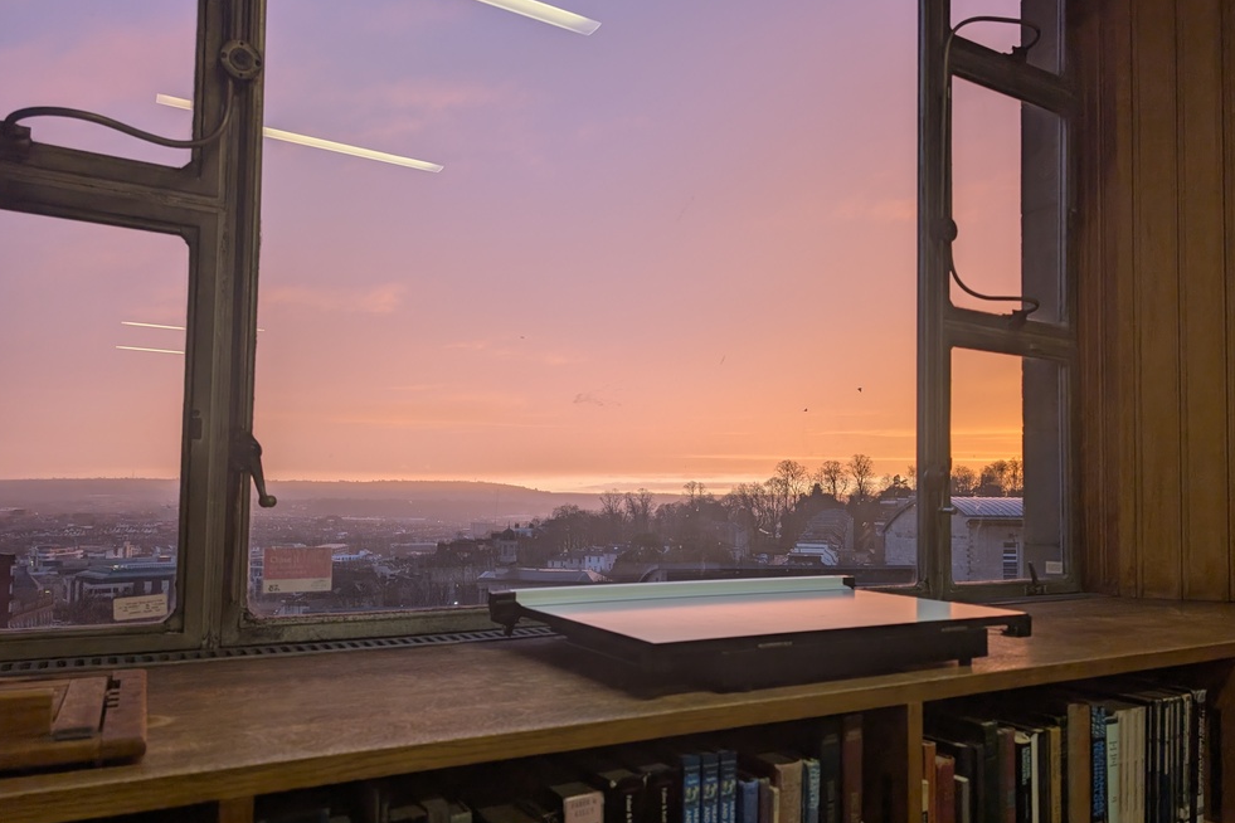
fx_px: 892
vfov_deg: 49.5
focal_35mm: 26
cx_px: 631
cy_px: 452
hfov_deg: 69.4
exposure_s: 1/100
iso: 23
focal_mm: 6.9
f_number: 1.68
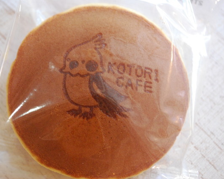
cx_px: 101
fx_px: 497
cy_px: 90
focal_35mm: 75
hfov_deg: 25.4
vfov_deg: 20.4
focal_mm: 44
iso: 1600
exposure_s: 1/25
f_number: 5.3
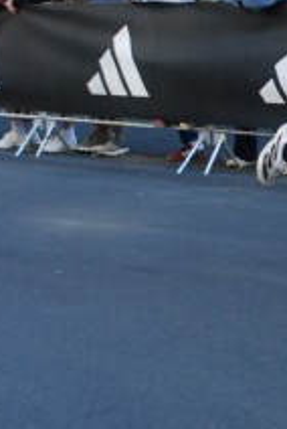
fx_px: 1621
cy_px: 136
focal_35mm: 136
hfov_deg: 9.9
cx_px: 393
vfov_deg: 15.0
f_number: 4.2
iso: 1000
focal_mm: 32
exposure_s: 1/640
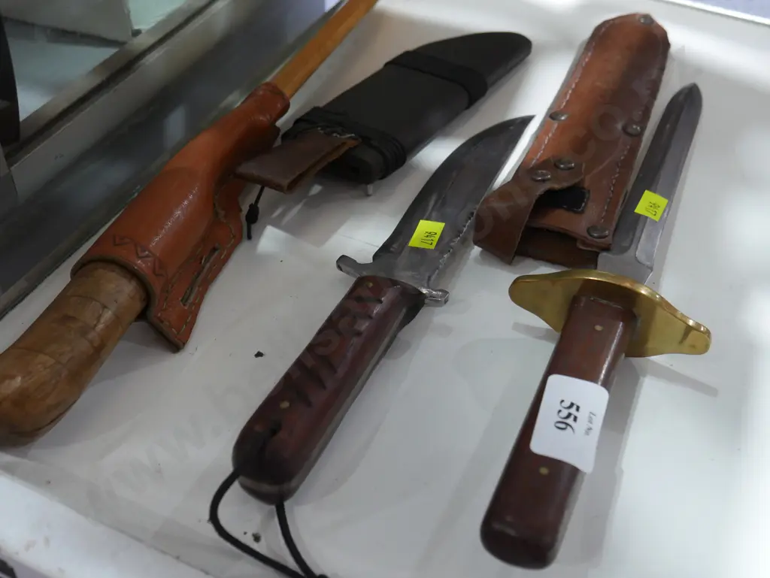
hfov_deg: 46.8
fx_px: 890
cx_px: 385
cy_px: 289
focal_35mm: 40
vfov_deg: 36.0
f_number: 4.5
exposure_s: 1/60
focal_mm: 20
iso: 1600
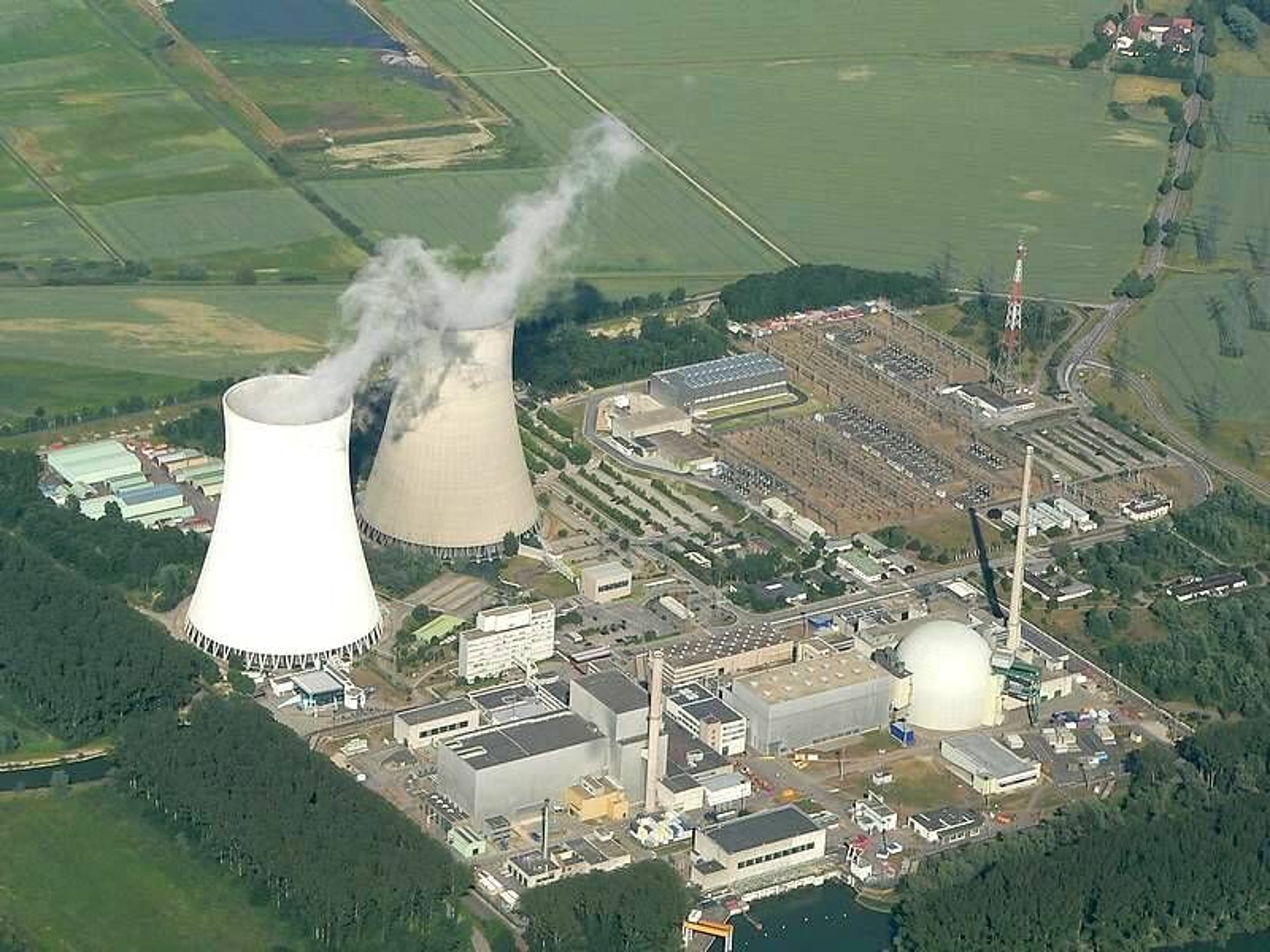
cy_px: 476
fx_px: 4109
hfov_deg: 17.6
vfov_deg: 13.2
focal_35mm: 112
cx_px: 635
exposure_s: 1/800
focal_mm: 18.6
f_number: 5.6
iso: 100
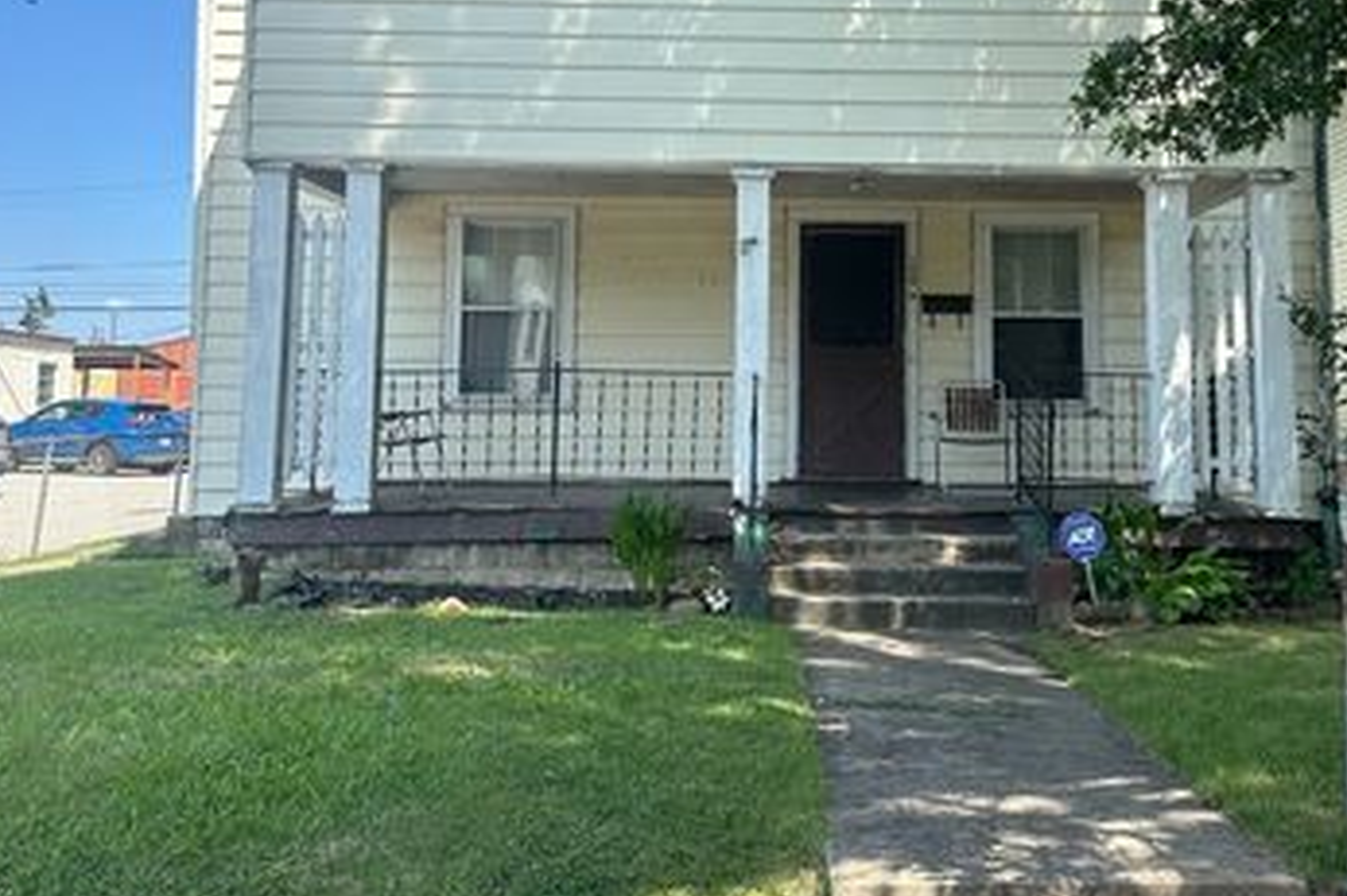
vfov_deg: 36.5
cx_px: 796
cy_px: 301
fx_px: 1346
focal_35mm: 36
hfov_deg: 52.9
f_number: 1.78
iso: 80
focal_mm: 6.86
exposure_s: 1/1321
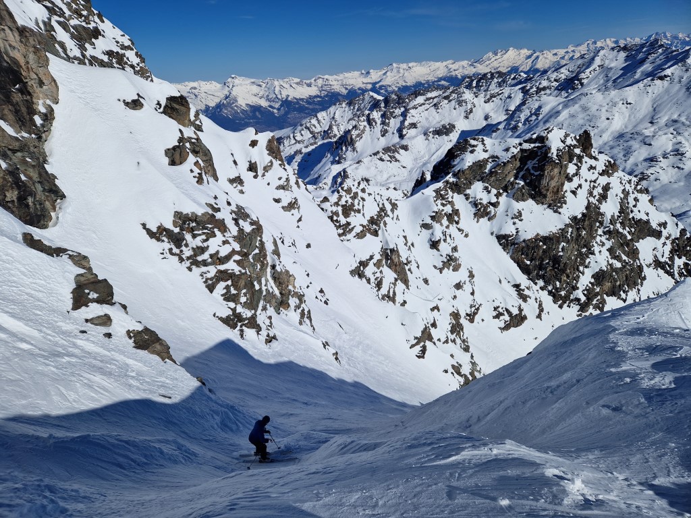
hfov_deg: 73.9
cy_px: 259
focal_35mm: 23
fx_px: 459
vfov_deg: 58.9
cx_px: 346
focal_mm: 5.4
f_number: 1.8
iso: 50
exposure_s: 1/7168
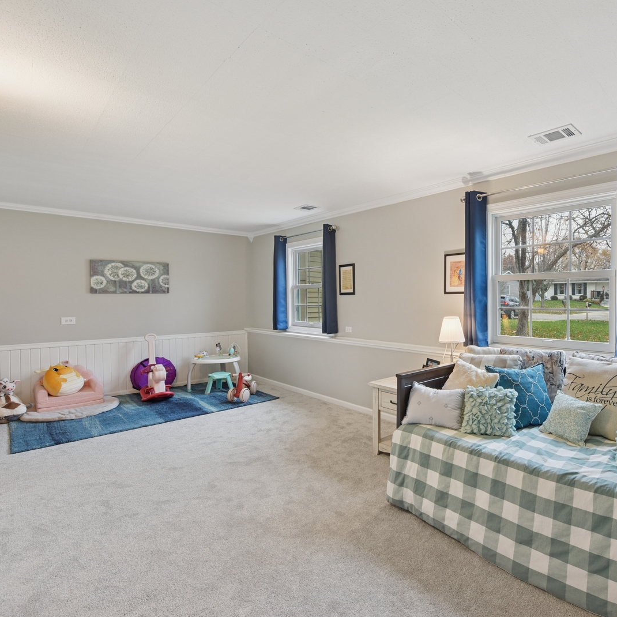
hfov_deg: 77.2
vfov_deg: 80.7
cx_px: 427
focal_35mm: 18
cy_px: 310
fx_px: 363
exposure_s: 1/8
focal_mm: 14
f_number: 8
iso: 400
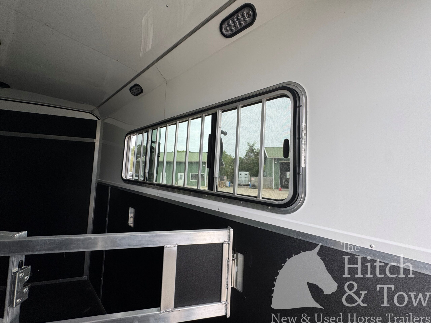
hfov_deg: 102.1
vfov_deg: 85.7
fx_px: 174
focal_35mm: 14
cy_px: 162
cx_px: 216
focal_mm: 2.22
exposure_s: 1/99
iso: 50
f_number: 2.2
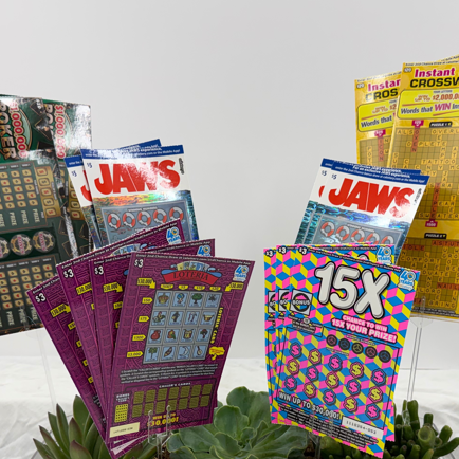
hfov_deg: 38.3
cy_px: 313
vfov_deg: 37.8
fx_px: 660
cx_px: 240
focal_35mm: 44
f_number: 1.78
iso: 100
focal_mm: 6.76
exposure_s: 1/120
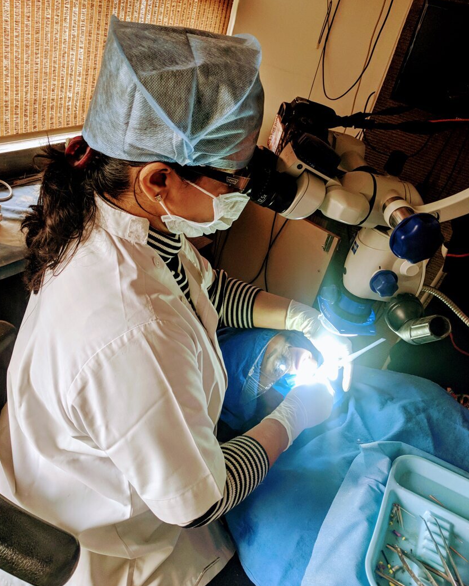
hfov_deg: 51.5
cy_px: 285
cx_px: 235
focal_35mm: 28
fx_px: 486
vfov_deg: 62.2
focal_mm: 4.67
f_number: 2
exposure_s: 1/50
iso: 255
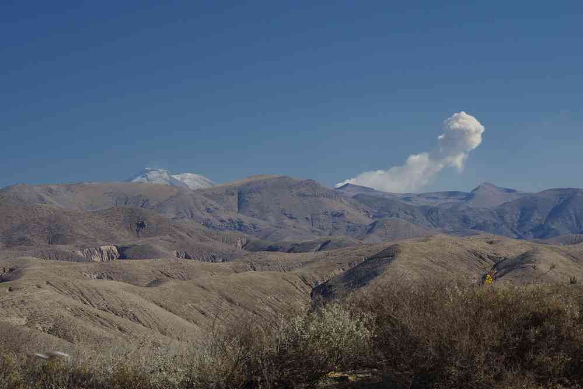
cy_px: 194
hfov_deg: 15.5
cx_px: 292
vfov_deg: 10.4
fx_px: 2137
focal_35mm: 132
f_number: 10
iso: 200
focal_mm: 87.5
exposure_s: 1/125
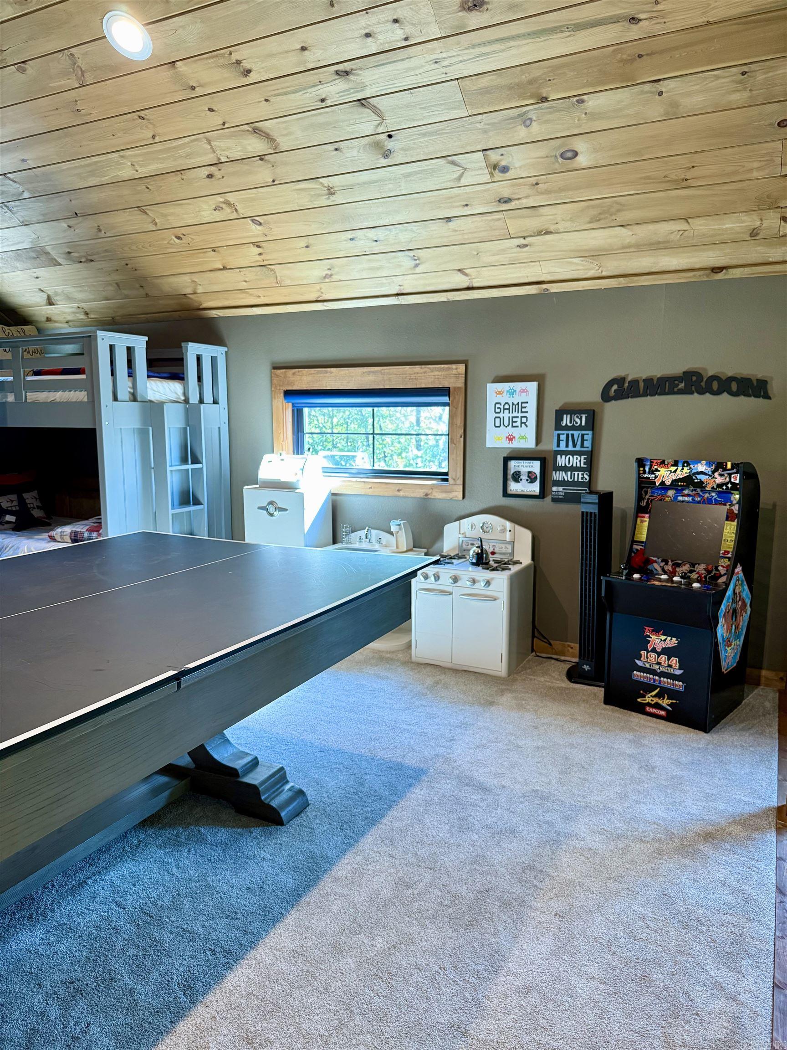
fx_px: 728
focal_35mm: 24
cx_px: 394
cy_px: 525
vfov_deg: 71.6
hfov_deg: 56.8
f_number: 1.78
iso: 500
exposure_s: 1/60
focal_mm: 6.76
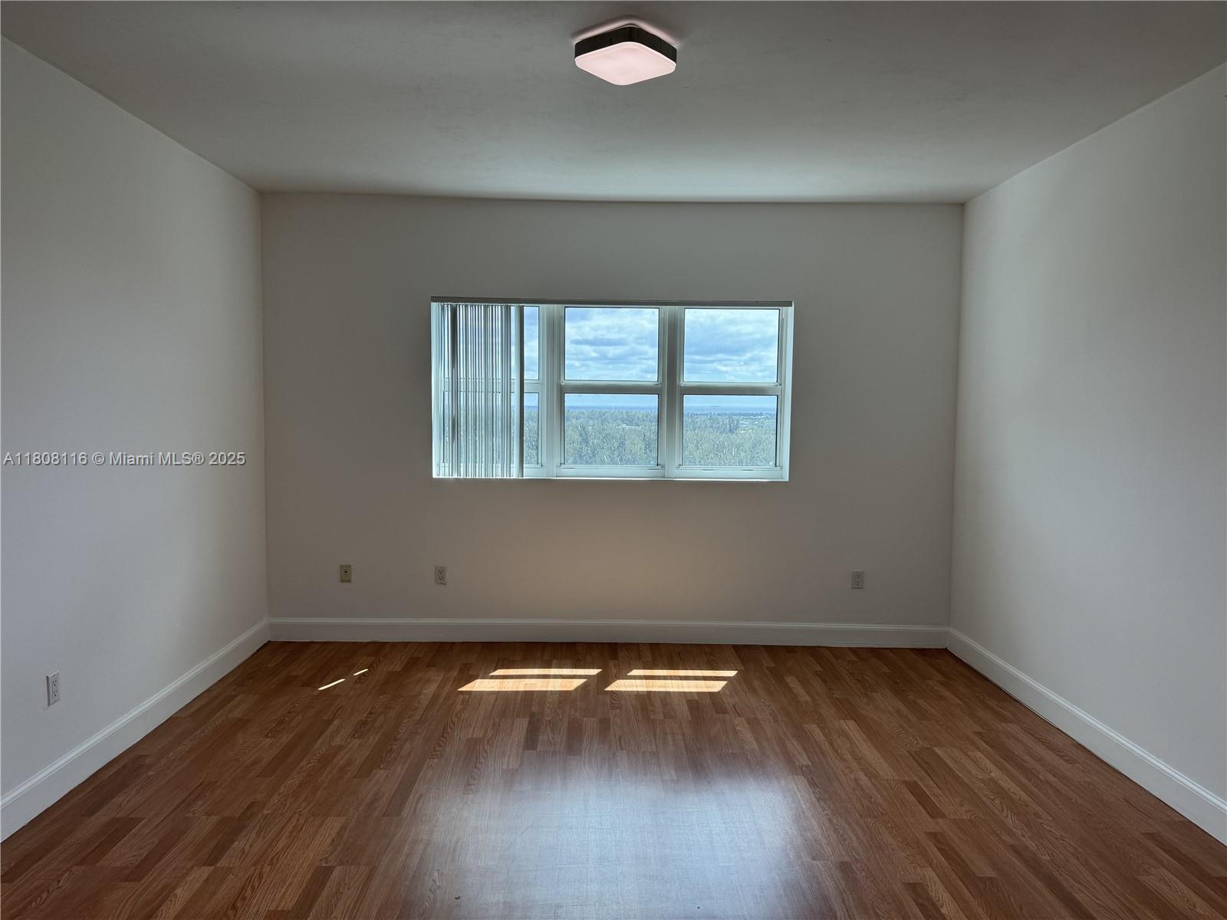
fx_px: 851
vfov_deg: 56.8
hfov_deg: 71.6
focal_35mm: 24
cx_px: 614
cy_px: 460
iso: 80
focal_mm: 6.86
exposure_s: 1/633
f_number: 1.78
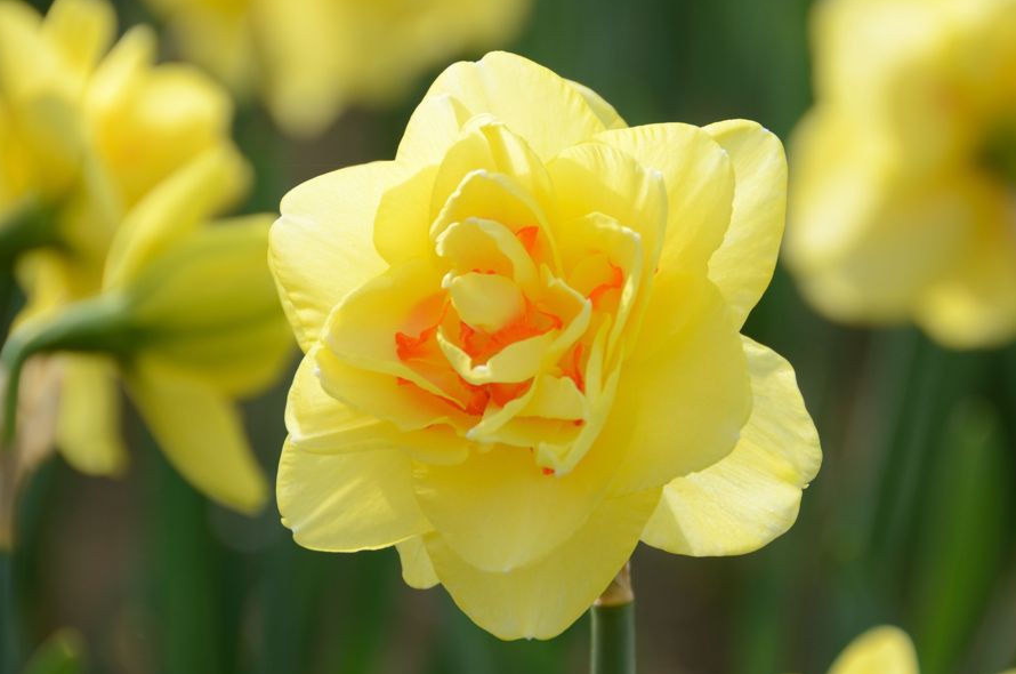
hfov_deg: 6.0
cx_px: 557
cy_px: 363
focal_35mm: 345
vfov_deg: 4.0
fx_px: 9719
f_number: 5.6
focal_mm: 200
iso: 100
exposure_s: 1/320
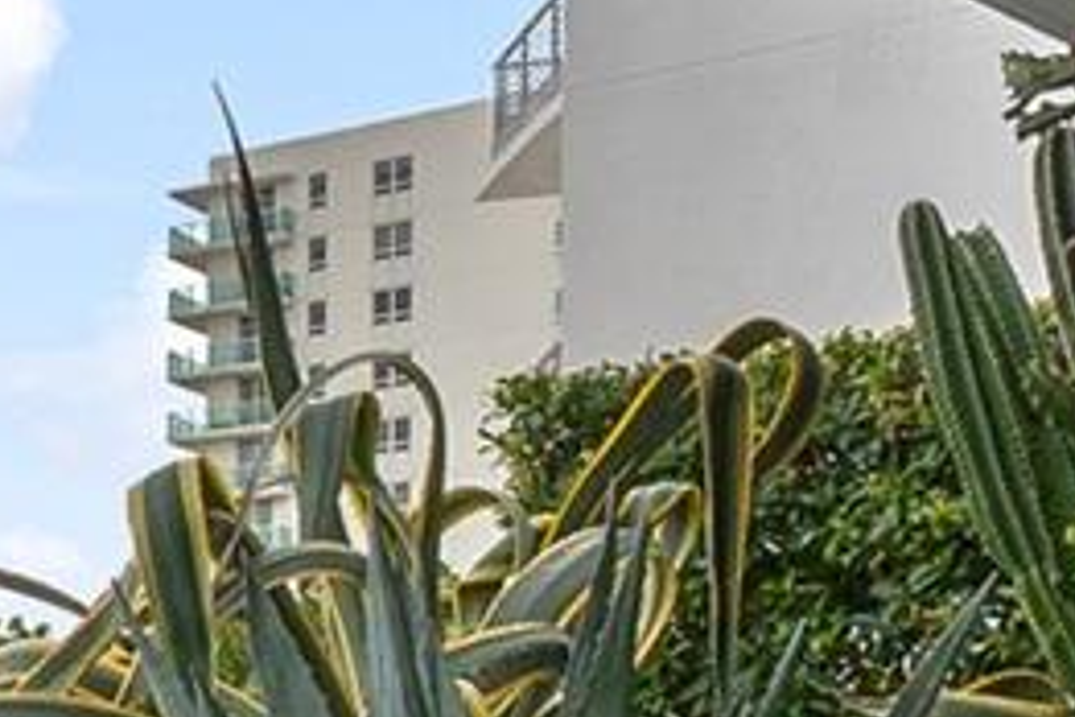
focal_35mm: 92
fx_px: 2747
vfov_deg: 14.0
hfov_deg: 21.0
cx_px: -119
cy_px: 1038
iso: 200
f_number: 8
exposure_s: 1/320
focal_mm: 10
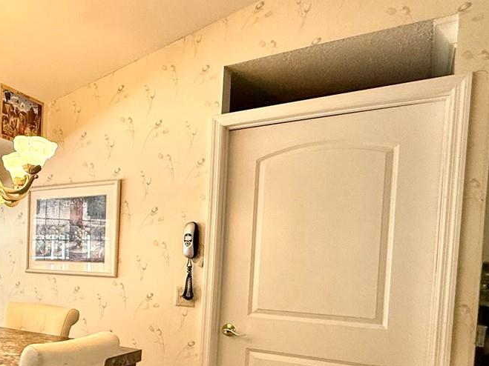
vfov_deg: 40.5
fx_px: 480
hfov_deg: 46.5
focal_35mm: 34
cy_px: 279
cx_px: 16
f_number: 2.2
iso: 250
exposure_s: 1/120
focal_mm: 2.22
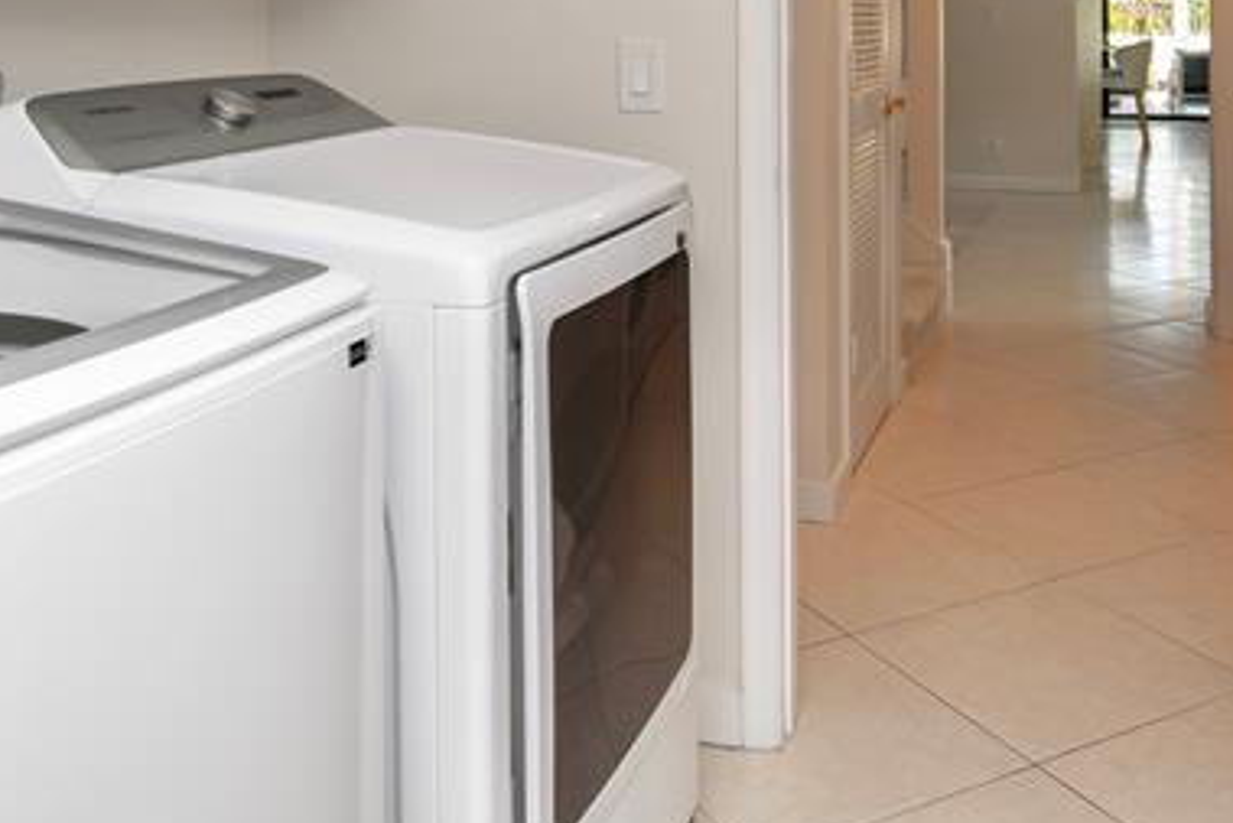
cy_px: -8
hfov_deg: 50.6
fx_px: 1302
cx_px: 693
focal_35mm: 38
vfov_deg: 32.2
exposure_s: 1/100
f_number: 5
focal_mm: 12
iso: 800
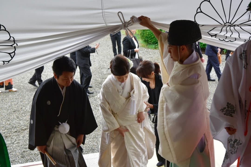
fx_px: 335
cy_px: 84
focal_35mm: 48
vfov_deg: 28.1
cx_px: 126
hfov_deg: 41.1
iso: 2000
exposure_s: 1/160
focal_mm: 48
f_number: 8
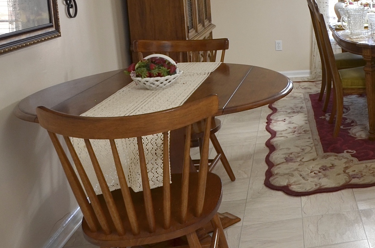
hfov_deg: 37.9
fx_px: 468
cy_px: 41
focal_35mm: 45
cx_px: 391
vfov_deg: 28.9
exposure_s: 1/8
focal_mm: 10
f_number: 9
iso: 200
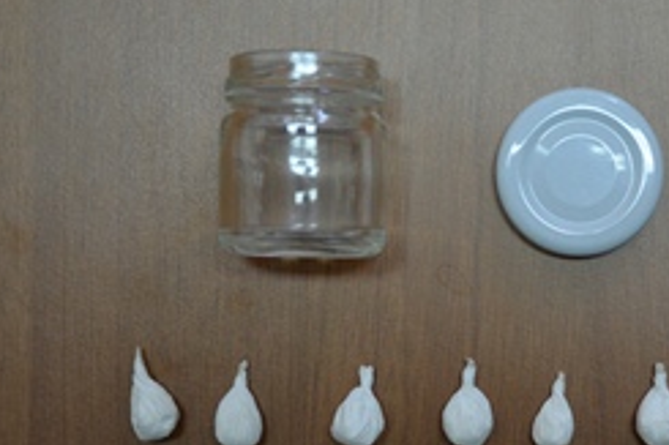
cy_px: 255
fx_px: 1781
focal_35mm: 96
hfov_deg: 21.1
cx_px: 481
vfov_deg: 14.2
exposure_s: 1/60
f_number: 4.5
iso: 560
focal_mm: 35
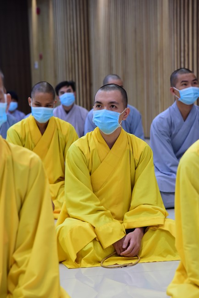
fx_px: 994
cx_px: 100
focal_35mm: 120
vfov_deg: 17.1
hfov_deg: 11.4
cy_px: 149
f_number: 5.6
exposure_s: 1/80
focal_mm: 120
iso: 2500
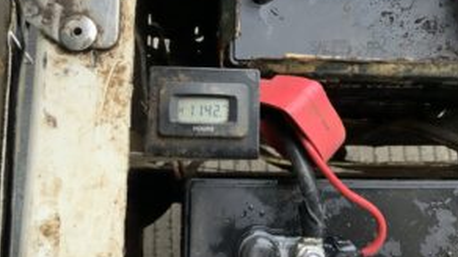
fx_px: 473
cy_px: 88
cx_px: 223
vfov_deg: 30.2
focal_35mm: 39
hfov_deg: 51.6
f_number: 1.8
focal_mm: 3
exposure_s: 1/60
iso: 200
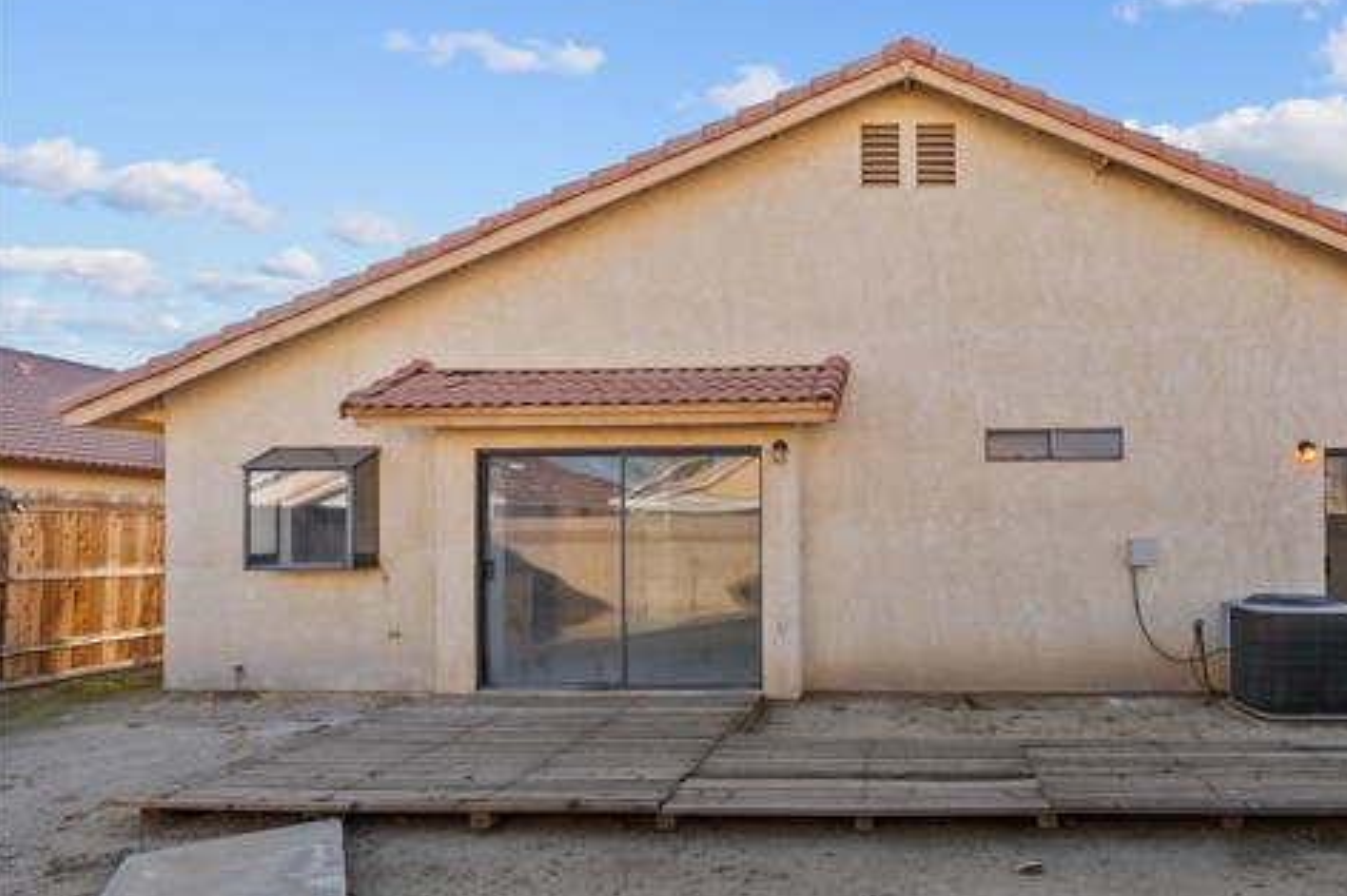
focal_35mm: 19
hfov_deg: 83.8
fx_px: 710
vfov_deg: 64.1
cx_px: 905
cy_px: 524
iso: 250
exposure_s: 1/125
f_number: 6.3
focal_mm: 14
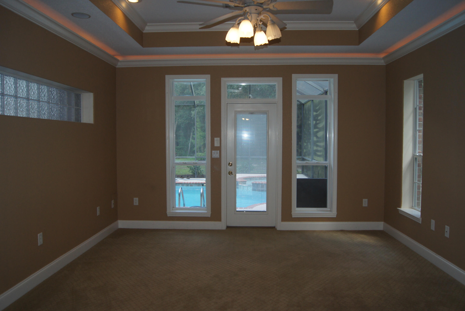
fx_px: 349
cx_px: 232
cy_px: 156
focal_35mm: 27
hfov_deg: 67.4
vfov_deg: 48.0
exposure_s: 1/160
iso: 500
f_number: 4.5
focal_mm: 18
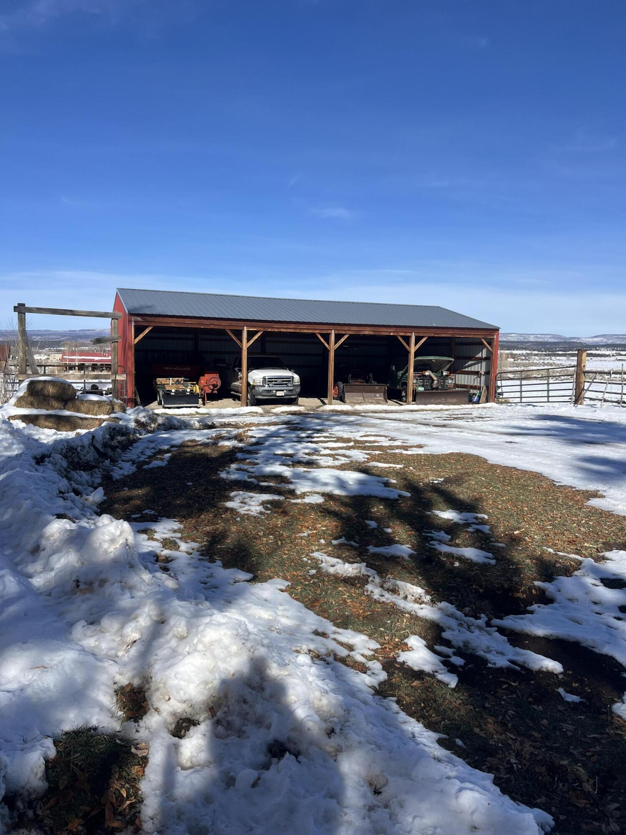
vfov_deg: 67.3
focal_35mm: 26
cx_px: 313
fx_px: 627
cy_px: 418
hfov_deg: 53.1
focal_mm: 5.7
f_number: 1.5
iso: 50
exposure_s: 1/5882
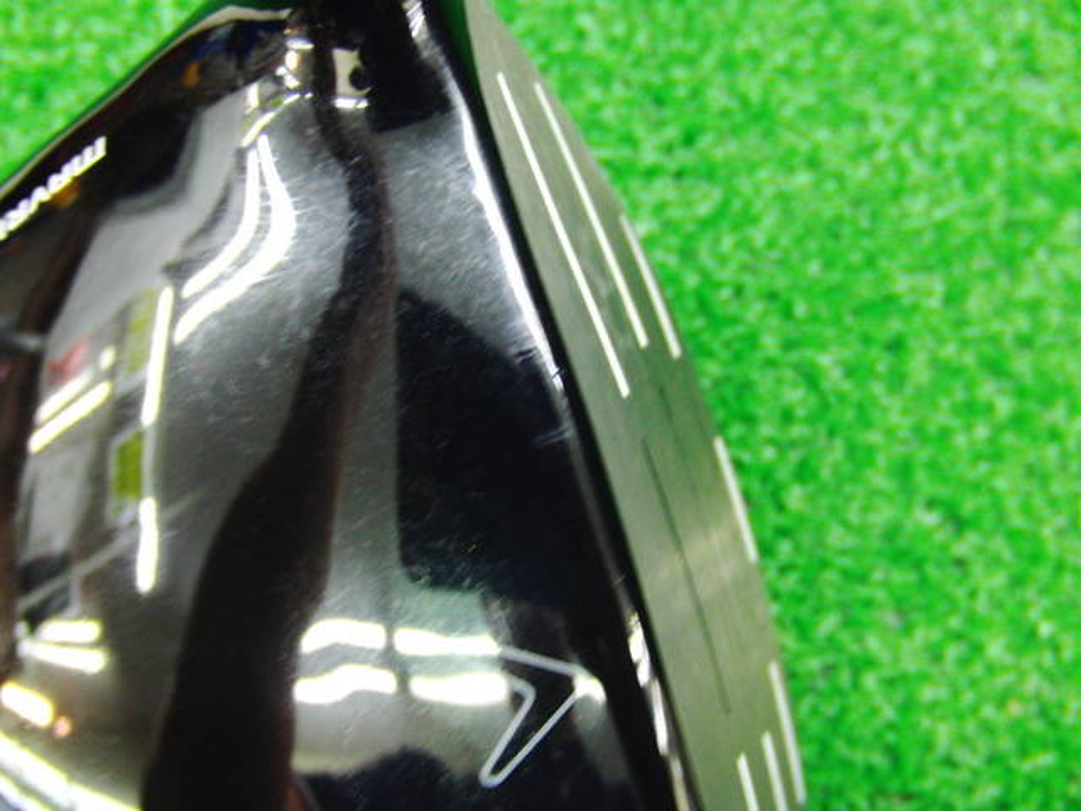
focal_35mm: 37
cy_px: 406
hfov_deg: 50.1
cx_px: 540
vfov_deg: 38.7
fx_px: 1155
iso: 400
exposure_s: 1/13
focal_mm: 6.42
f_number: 3.6
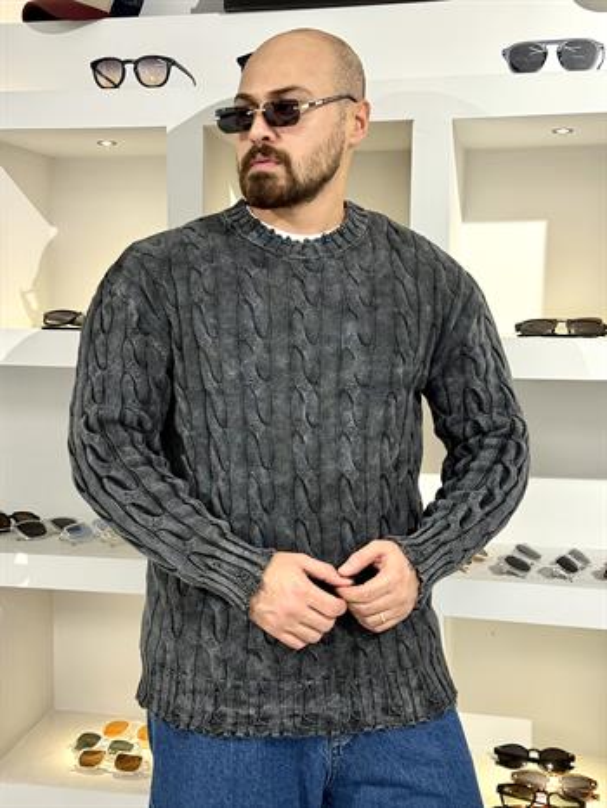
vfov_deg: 39.6
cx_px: 304
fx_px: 1121
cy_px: 404
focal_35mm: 48
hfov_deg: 30.3
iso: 125
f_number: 1.78
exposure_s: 1/100
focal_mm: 6.76
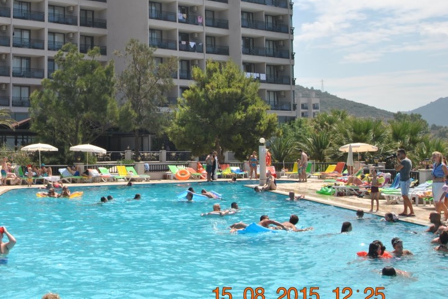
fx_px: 647
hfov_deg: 37.1
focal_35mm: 52
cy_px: 95
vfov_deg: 25.8
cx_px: 100
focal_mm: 22
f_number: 10
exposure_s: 1/200
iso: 100
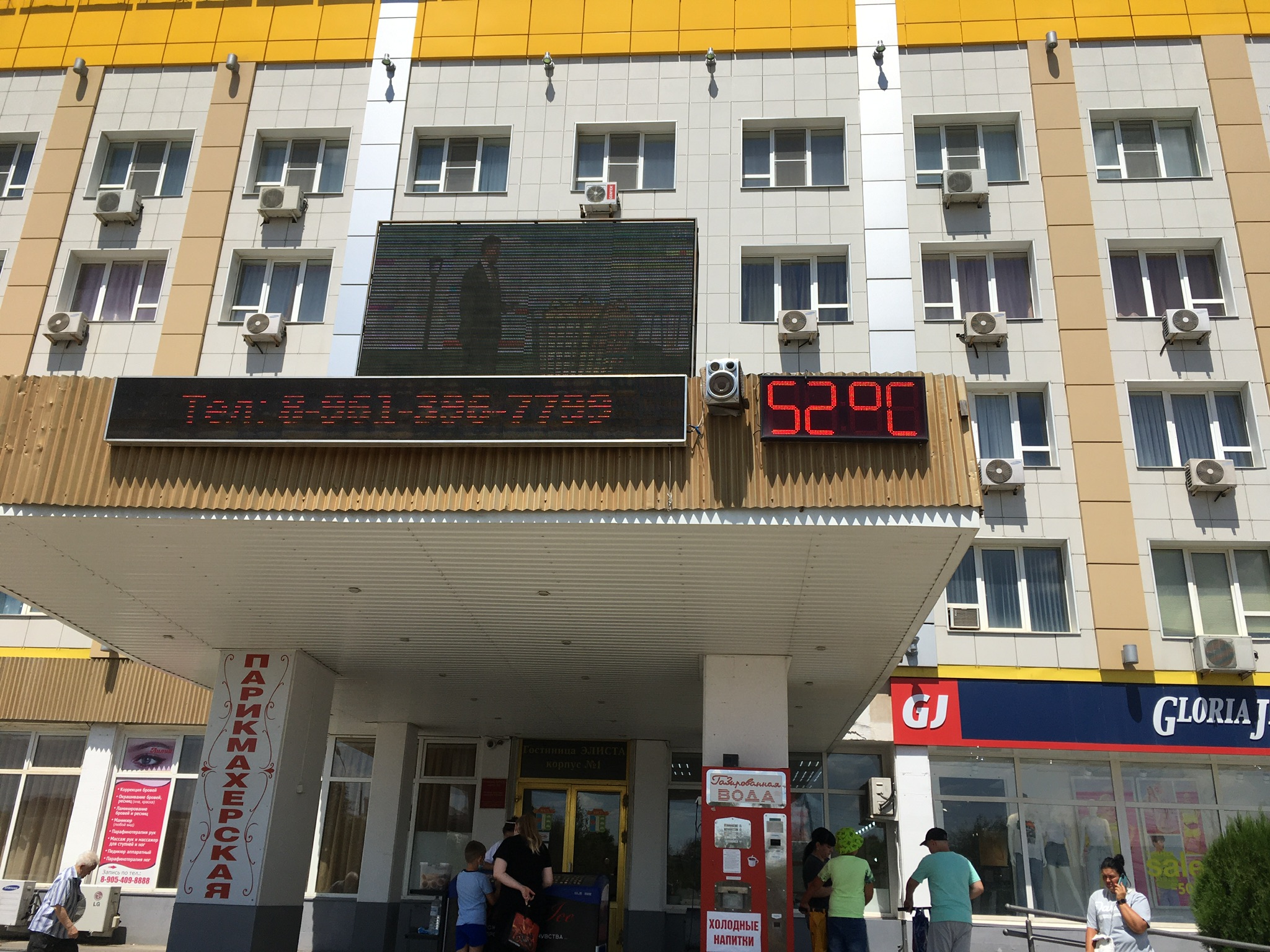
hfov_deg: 61.7
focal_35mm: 29
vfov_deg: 48.2
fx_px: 1064
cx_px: 635
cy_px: 476
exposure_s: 1/2481
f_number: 2.2
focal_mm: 4.15
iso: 25
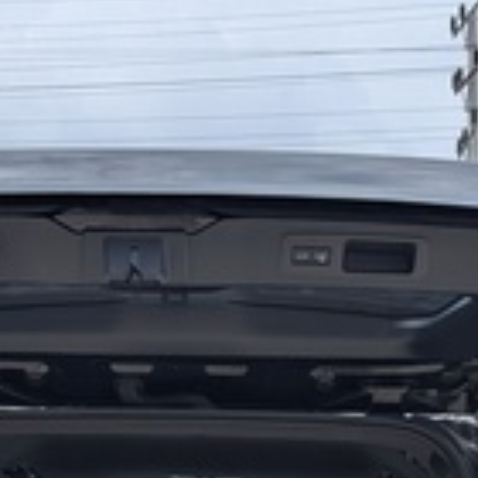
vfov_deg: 17.9
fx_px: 1422
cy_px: 608
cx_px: 157
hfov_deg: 19.0
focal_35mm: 91
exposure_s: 1/1706
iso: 21
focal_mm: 6.9
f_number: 1.68
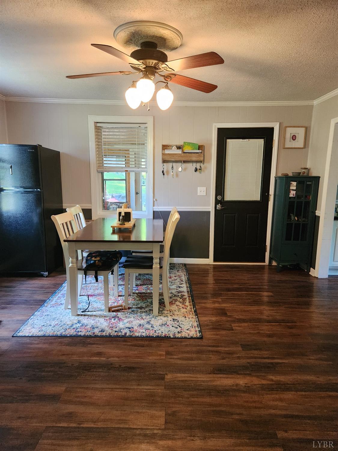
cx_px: 169
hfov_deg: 58.9
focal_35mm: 23
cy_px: 226
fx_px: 299
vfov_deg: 73.9
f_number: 1.8
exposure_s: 1/120
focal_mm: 5.4
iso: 1000
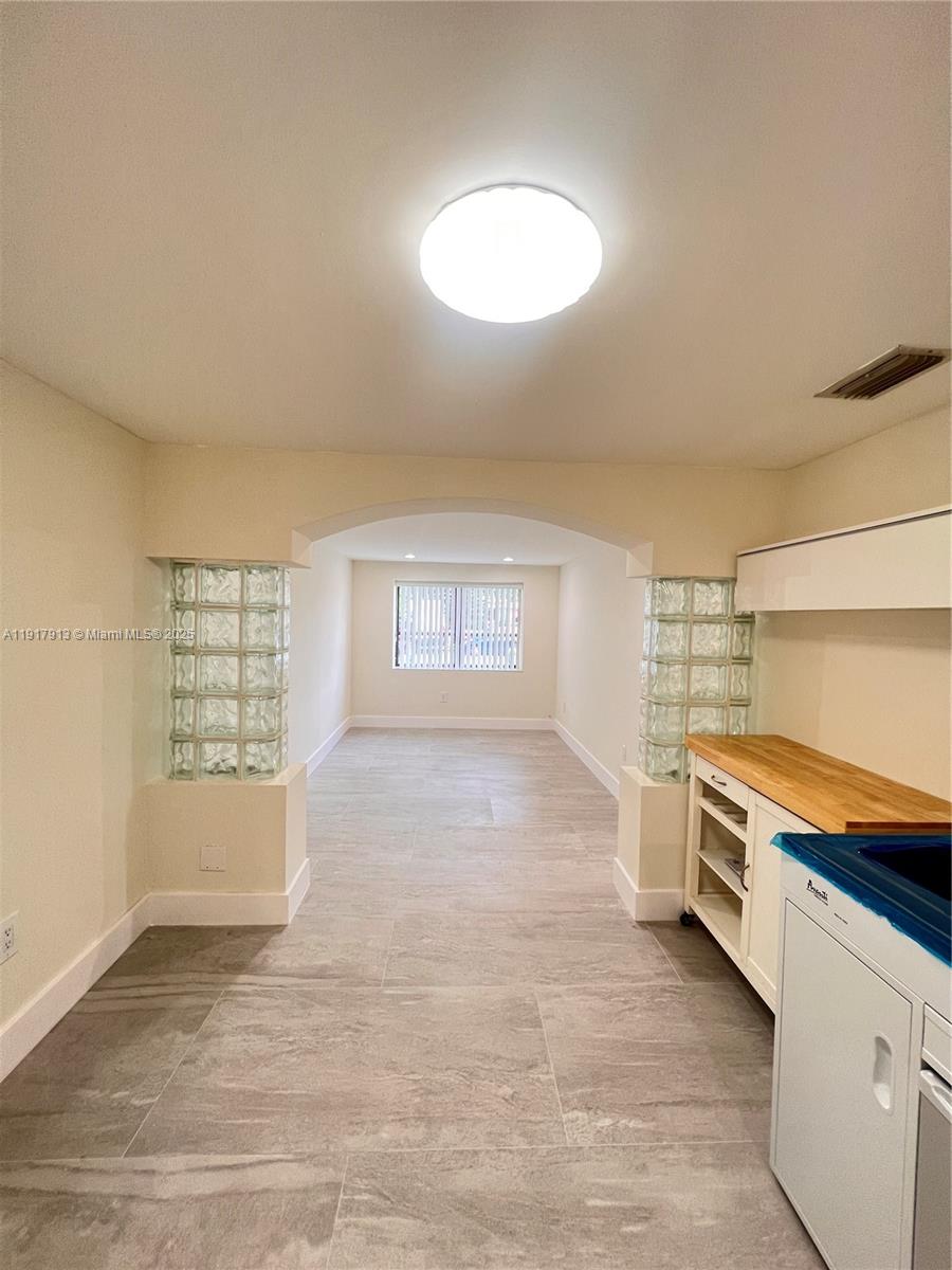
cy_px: 635
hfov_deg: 89.9
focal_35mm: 13
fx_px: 477
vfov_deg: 106.2
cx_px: 476
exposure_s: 1/60
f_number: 1.8
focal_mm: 1.57
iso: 160
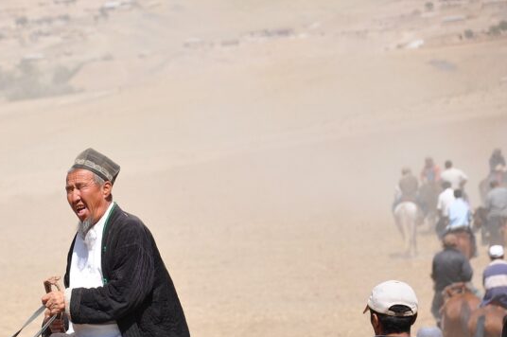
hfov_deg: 6.8
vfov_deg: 4.5
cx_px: 68
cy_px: 320
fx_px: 4233
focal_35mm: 301
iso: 200
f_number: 6.3
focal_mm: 105
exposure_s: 1/640
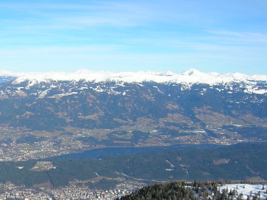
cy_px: 152
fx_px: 409
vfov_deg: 27.1
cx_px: 78
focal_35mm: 53
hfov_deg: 35.6
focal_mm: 5.7
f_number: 4.9
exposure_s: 1/397
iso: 50
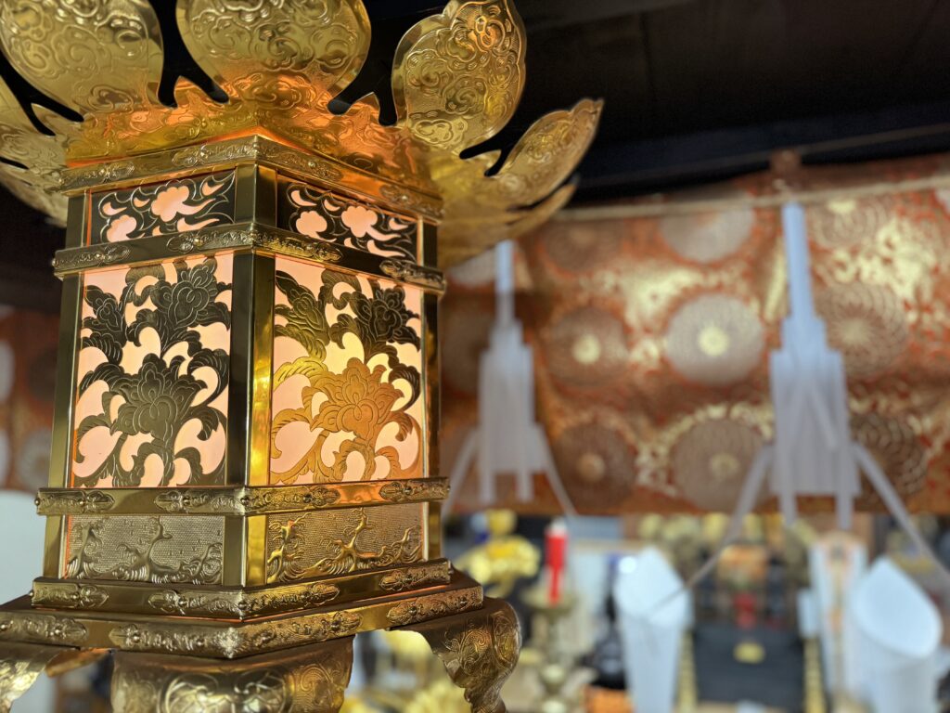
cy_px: 356
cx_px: 475
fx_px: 659
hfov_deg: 71.6
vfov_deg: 56.8
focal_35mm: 24
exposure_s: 1/60
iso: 640
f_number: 1.78
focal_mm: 6.76
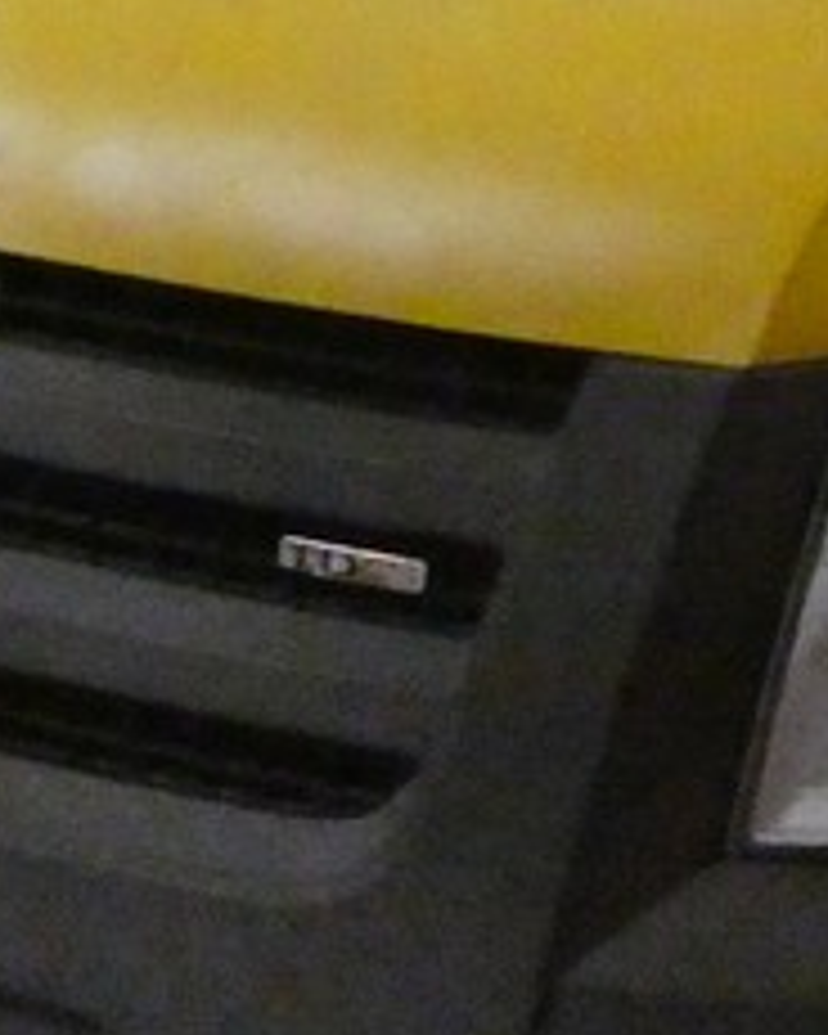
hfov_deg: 13.5
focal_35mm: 111
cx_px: 1017
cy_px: -261
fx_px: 3400
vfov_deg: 16.5
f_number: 3.3
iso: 3200
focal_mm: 4.3
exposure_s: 1/80
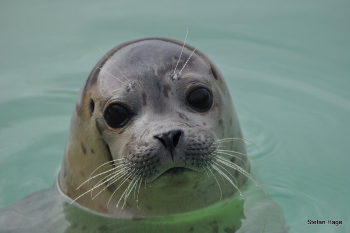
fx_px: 2914
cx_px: 175
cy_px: 116
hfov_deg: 6.9
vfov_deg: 4.6
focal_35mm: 300
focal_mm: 200
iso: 400
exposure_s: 1/1250
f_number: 5.3
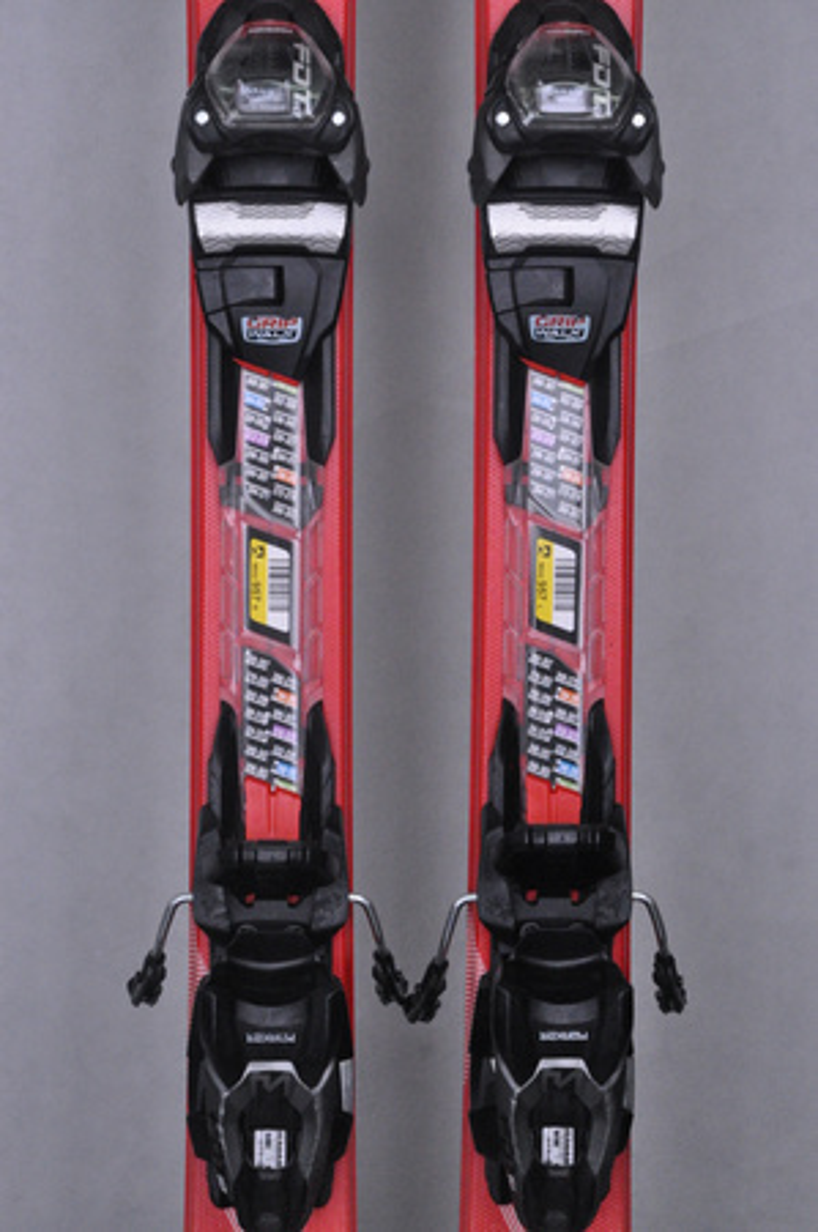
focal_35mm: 112
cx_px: 409
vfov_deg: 18.2
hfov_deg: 12.2
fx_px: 3843
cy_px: 616
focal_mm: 75
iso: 3200
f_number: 9.5
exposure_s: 1/125
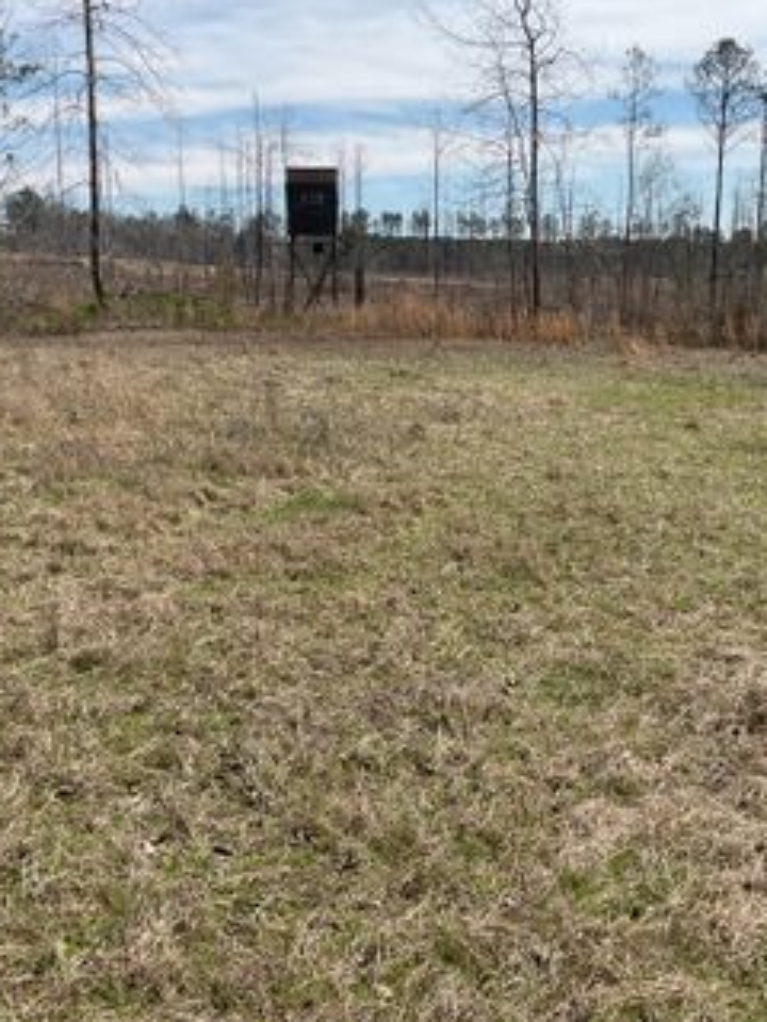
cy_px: 513
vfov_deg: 47.9
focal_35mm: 39
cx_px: 391
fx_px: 1152
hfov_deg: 36.8
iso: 16
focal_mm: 3
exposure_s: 1/2320
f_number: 1.8
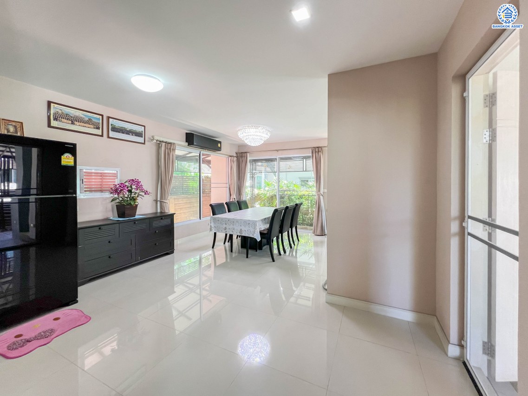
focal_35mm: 13
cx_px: 264
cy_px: 198
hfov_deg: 106.2
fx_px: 198
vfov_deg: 89.9
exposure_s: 1/100
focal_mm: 1.57
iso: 50
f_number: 1.8
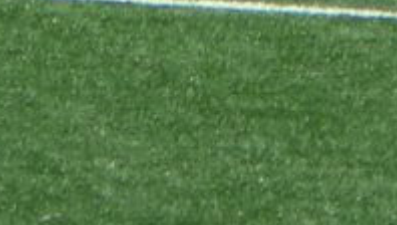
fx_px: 13250
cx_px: 333
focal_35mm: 1257
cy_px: -452
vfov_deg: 1.0
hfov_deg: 1.7
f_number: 4.1
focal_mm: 34.1
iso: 80
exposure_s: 1/640
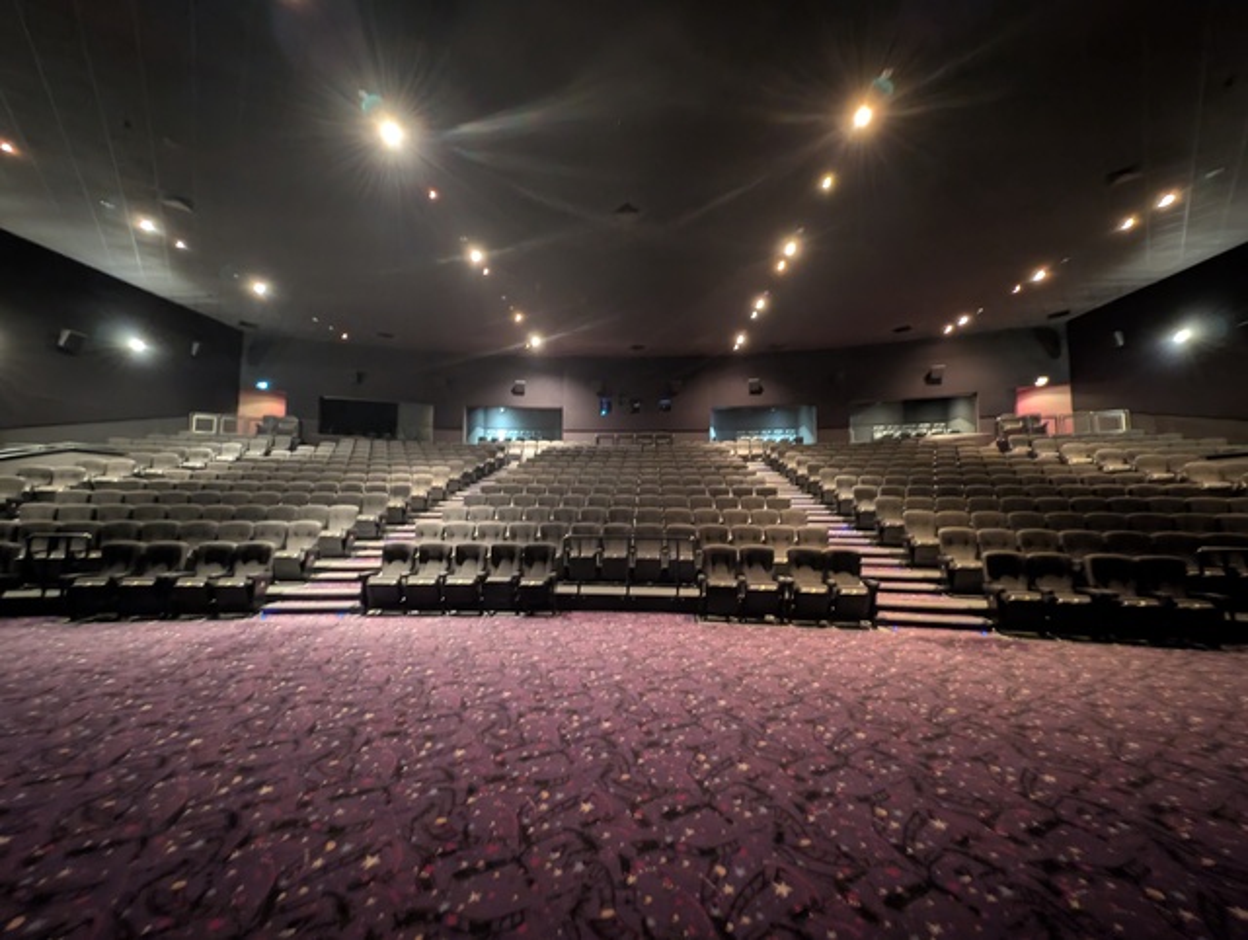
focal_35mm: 12
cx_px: 624
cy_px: 470
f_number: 1.95
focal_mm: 2.23
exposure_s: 1/1.12
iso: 469
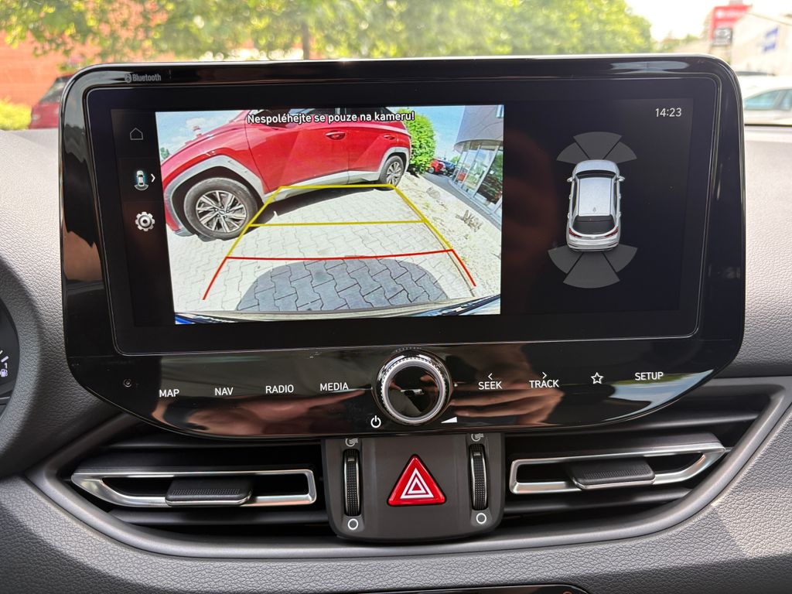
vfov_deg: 53.1
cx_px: 396
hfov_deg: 67.3
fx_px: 595
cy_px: 297
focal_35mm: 26
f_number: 1.6
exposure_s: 1/100
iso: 40
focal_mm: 5.96
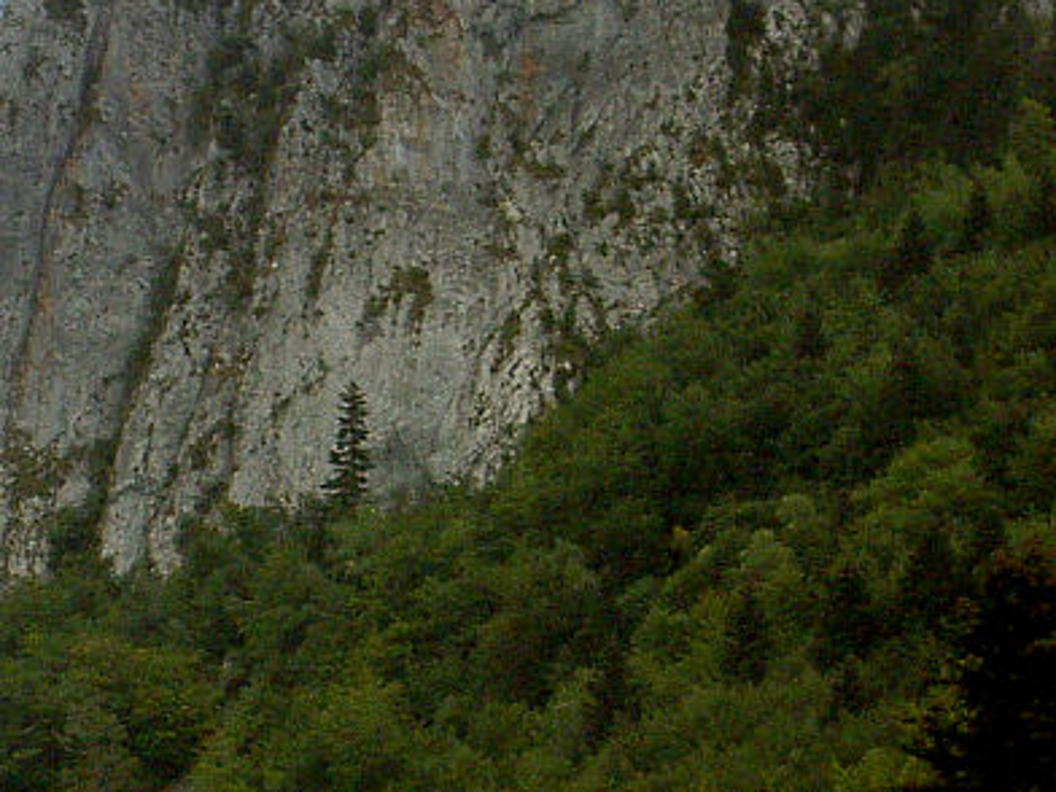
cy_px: 515
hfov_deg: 6.3
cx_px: -129
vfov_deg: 4.8
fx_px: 9518
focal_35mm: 312
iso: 100
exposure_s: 1/320
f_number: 4.9
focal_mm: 16.8
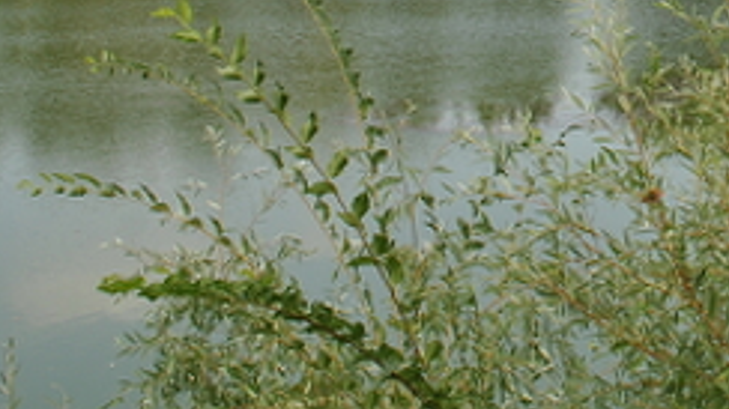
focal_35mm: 83
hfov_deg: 23.9
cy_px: -149
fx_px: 1604
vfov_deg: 13.9
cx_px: 816
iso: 100
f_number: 8
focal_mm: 18
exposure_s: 1/250
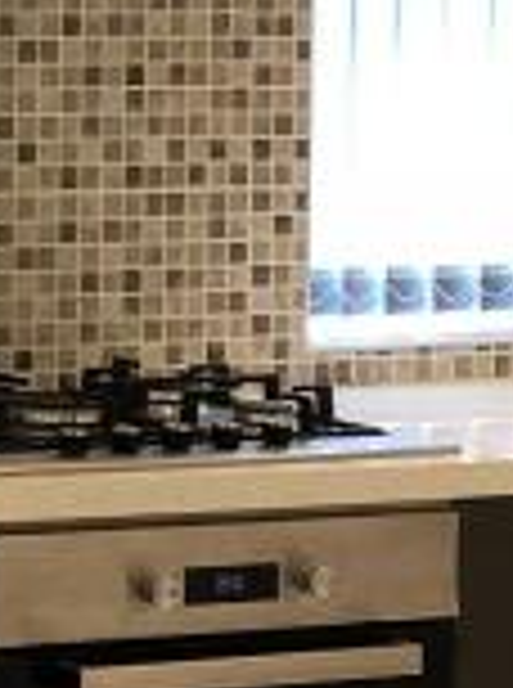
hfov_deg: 7.5
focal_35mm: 188
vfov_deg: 10.5
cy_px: 135
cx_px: -536
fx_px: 3730
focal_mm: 4
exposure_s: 1/25
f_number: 1.8
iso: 32
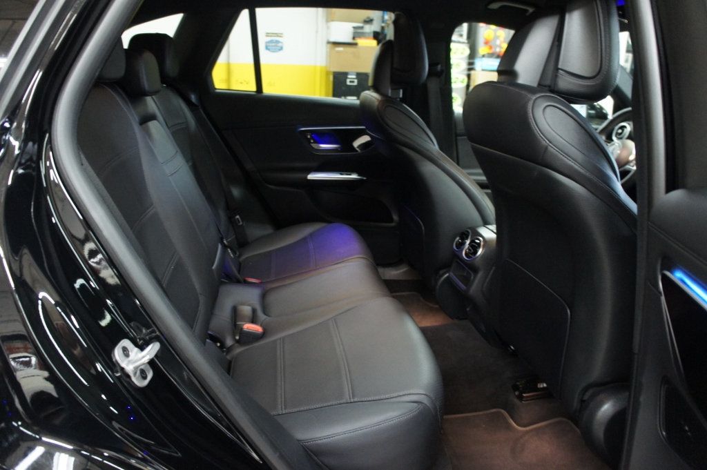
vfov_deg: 47.9
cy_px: 235
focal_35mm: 27
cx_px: 354
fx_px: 530
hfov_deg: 67.4
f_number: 3.5
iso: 1600
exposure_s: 1/15
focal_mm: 18
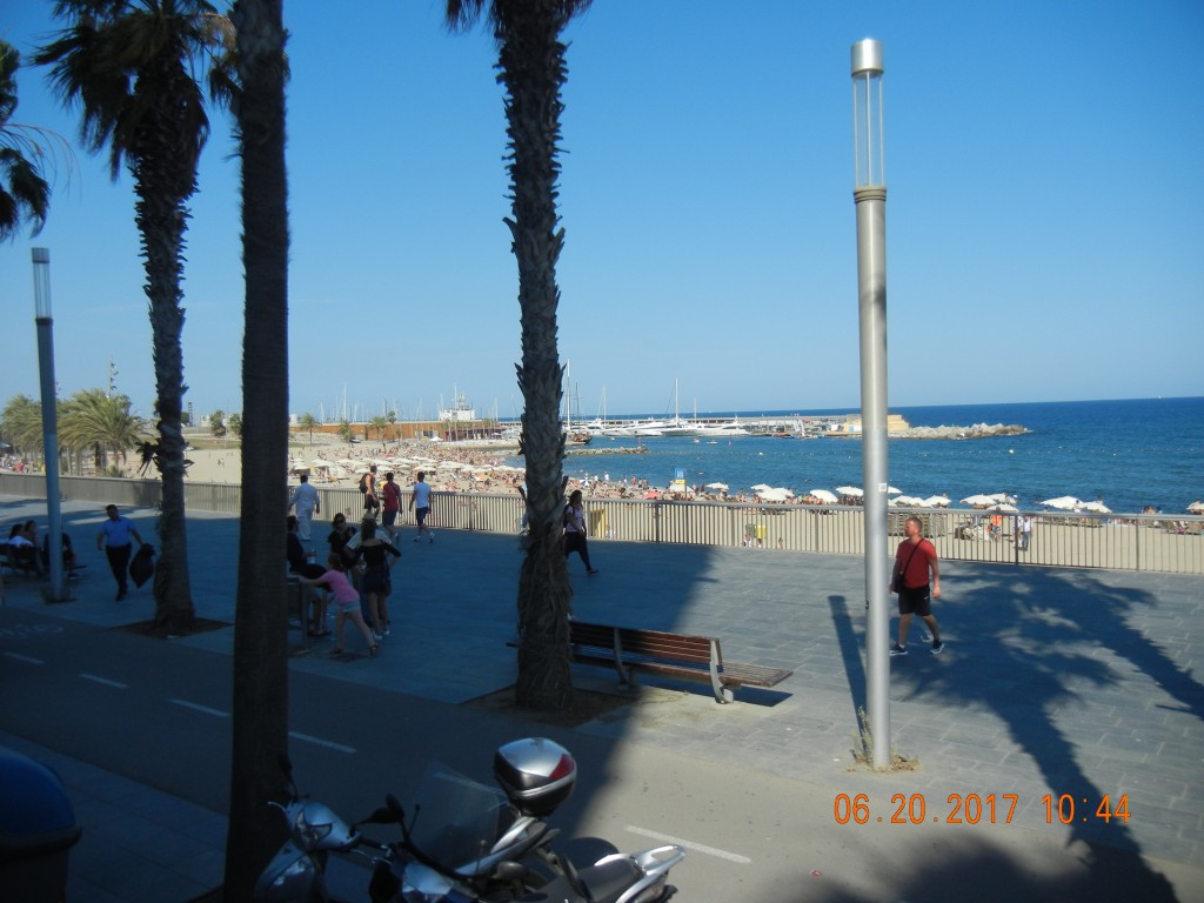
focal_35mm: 30
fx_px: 1043
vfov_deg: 46.8
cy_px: 452
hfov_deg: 60.0
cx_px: 602
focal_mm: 5.4
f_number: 7
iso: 160
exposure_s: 1/501
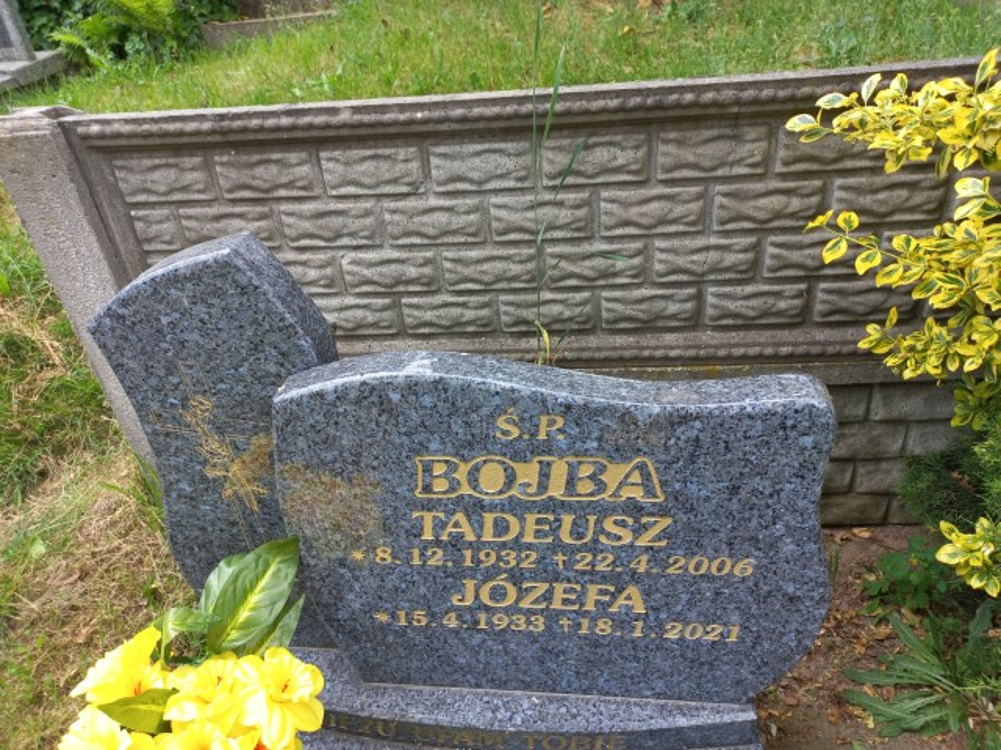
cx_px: 500
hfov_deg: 69.4
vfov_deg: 54.9
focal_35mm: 25
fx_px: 723
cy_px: 375
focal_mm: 4.6
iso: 25
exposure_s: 1/60
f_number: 1.8
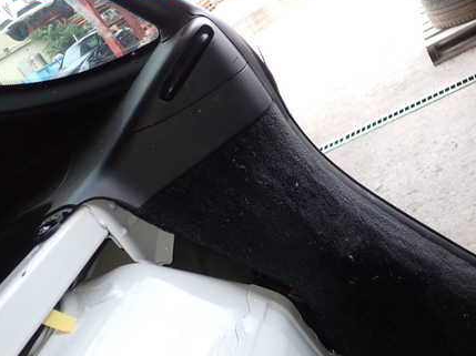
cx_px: 330
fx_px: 577
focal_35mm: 42
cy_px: 224
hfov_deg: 44.0
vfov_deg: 34.1
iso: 100
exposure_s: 1/100
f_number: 2.3
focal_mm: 5.4
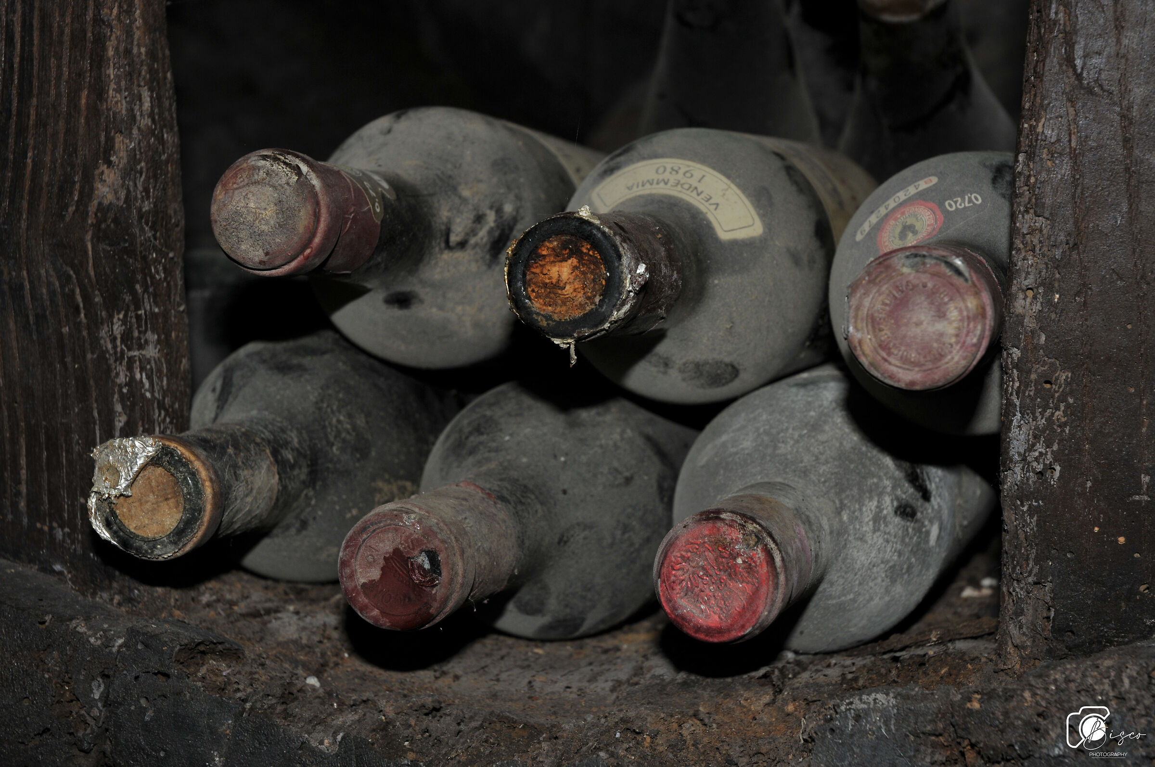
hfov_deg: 27.0
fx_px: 2403
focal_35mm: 75
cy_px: 384
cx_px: 578
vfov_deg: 18.1
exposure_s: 1/60
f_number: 8
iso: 200
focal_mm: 50
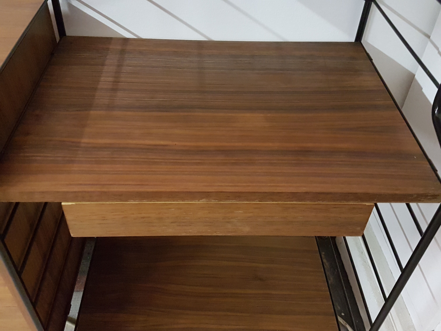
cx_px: 220
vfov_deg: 53.1
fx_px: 331
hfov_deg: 67.3
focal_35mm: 26
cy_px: 166
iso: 400
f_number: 1.7
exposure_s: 1/10
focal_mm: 4.2
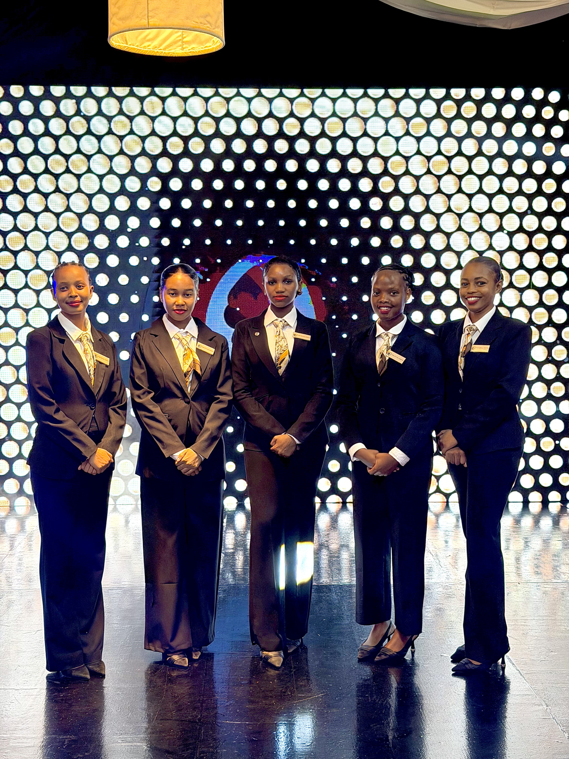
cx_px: 284
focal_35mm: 48
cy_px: 380
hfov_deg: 30.3
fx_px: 1052
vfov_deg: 39.7
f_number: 1.78
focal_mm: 6.76
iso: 160
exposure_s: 1/77
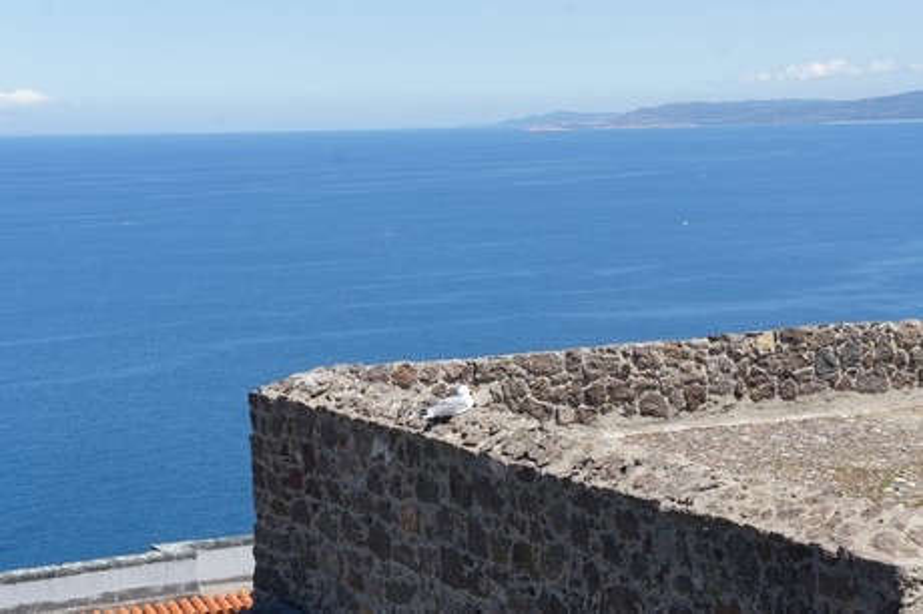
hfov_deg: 24.6
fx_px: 2114
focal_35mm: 82
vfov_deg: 16.5
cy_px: 307
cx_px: 462
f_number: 9
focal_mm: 55
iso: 200
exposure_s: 1/320
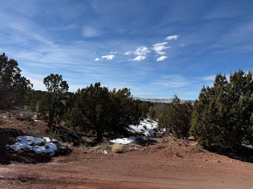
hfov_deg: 71.6
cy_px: 94
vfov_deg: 56.8
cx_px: 126
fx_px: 175
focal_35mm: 24
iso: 80
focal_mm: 6.76
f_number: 1.78
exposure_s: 1/8130
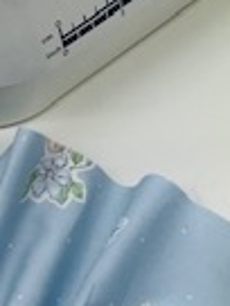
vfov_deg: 14.4
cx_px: 144
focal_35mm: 132
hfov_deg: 11.2
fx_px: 1169
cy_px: -86
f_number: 1.8
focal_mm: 3.99
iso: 20
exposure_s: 1/125
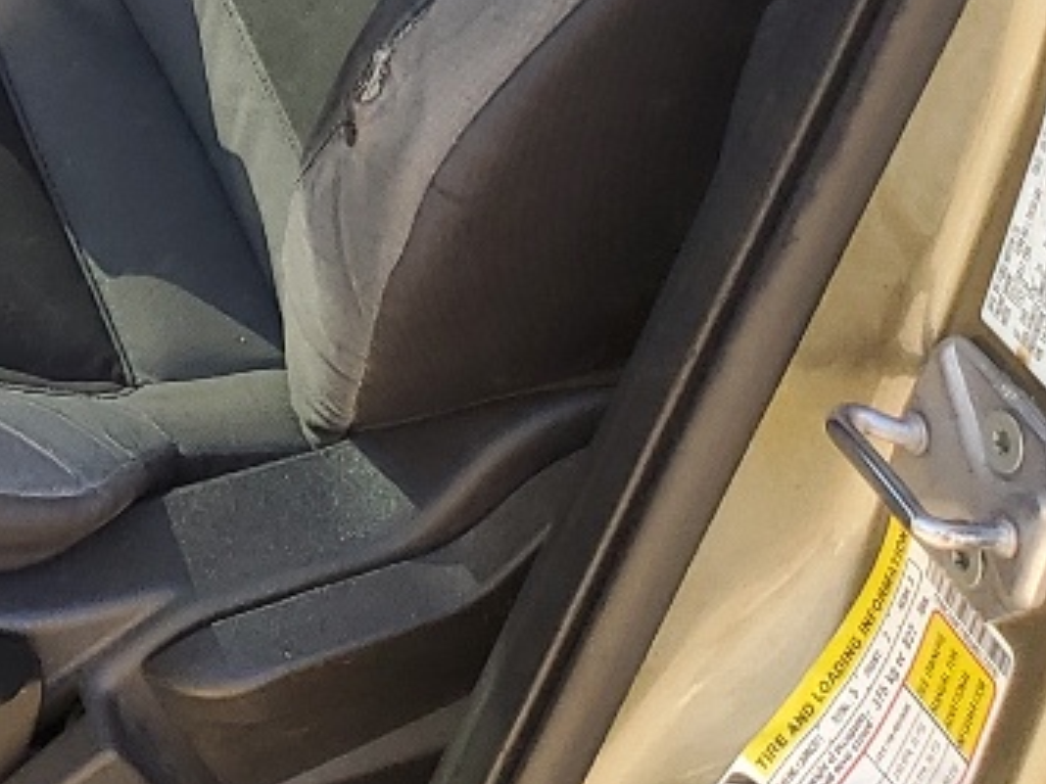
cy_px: -605
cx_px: -688
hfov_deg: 15.1
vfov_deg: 11.7
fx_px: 3535
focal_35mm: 117
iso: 50
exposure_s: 1/200
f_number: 1.5
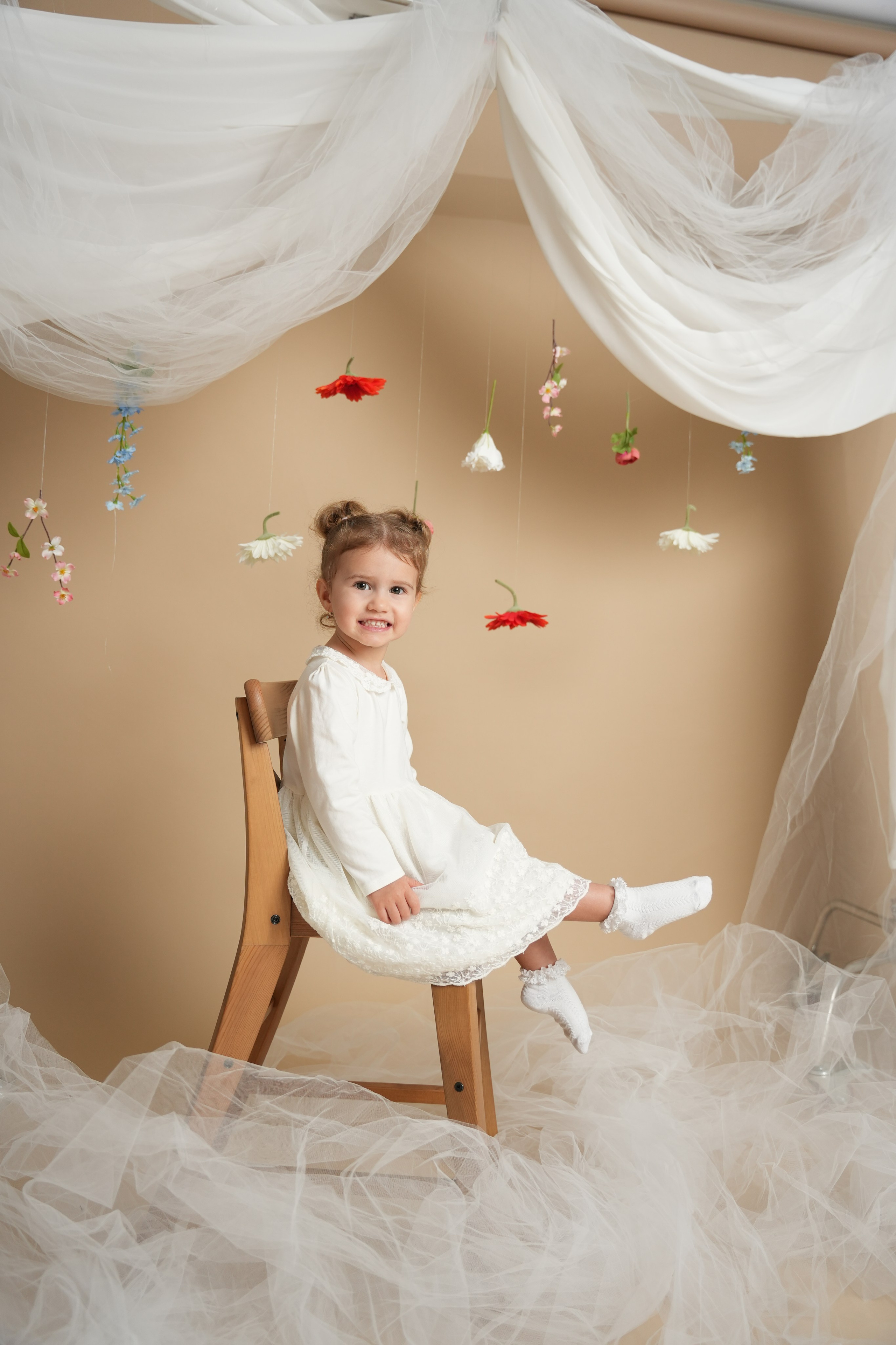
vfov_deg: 65.5
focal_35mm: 28
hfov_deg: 46.4
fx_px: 1045
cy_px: 672
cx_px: 448
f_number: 2.8
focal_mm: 28
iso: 500
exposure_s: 1/160
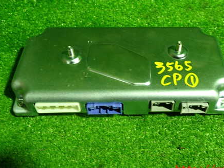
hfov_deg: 45.5
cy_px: 62
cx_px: 138
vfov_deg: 34.9
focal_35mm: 41
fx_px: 265
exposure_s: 1/30
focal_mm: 5.4
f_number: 2.3
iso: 400
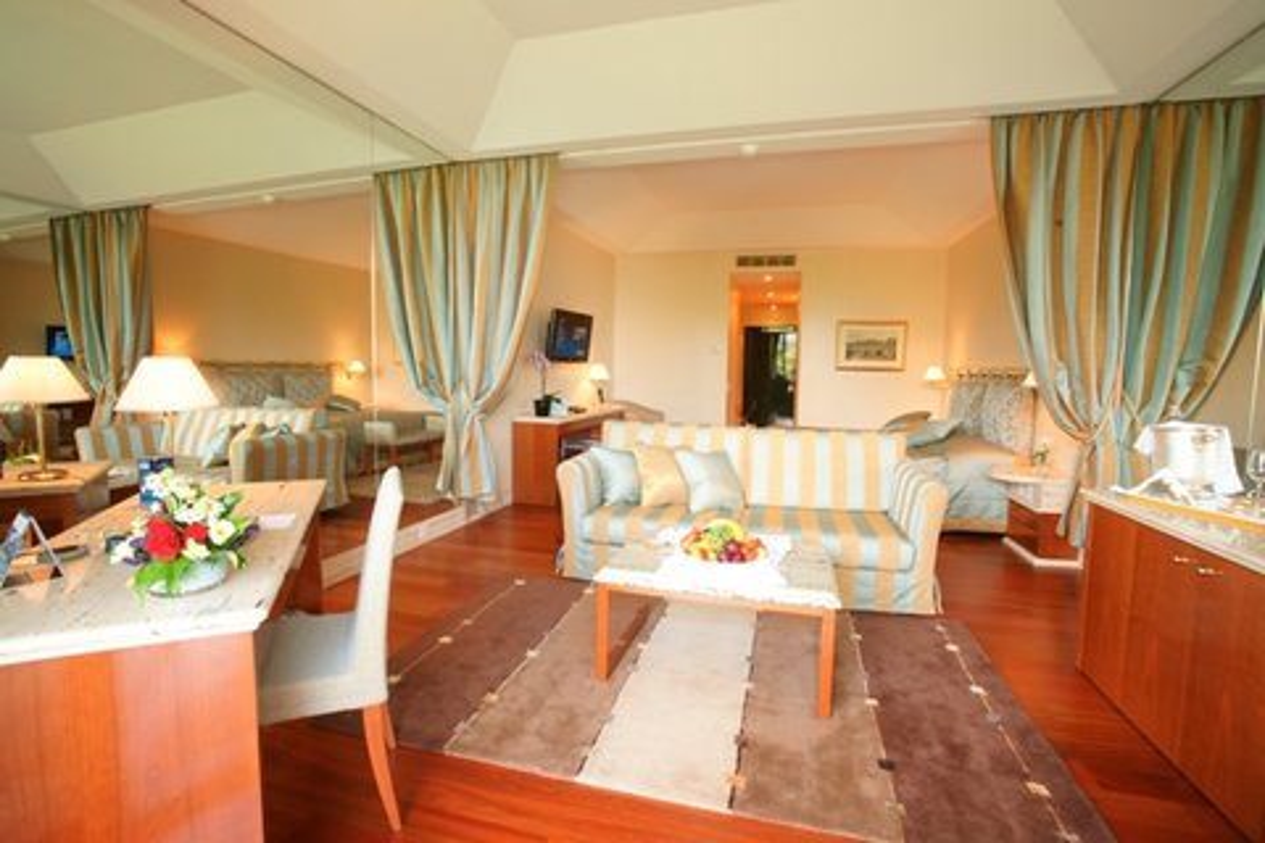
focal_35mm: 16
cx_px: 632
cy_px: 422
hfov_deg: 96.7
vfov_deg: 73.7
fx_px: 562
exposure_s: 1
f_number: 16
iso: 200
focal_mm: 16
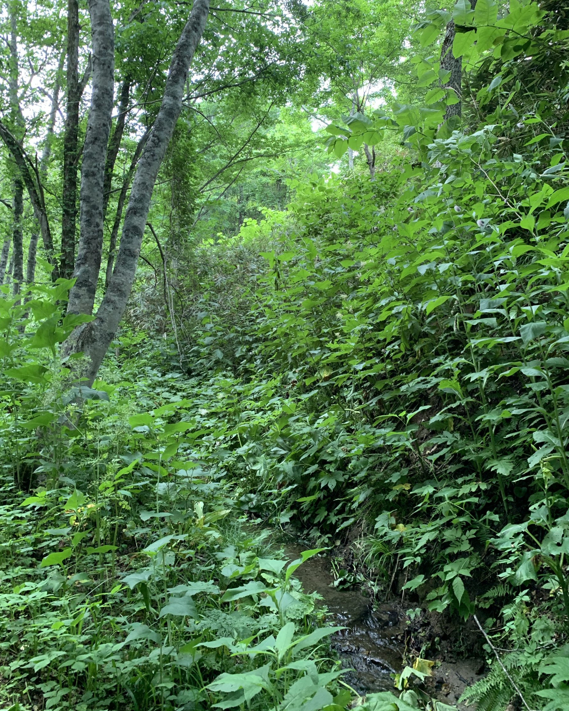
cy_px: 321
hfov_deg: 51.5
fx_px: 589
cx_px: 286
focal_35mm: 28
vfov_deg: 62.1
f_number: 1.8
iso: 100
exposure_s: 1/117
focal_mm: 4.25
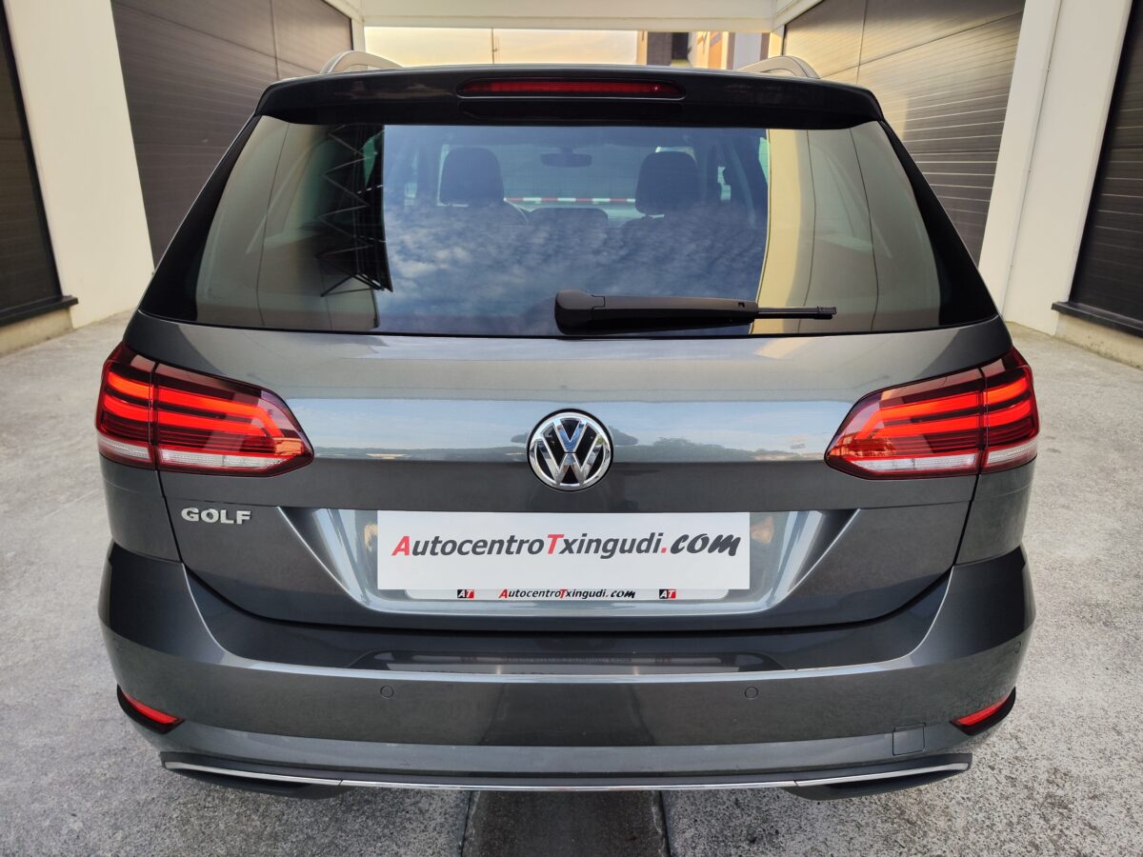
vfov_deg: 58.9
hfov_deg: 73.9
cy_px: 428
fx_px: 759
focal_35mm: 23
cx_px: 572
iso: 50
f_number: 1.69
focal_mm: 7.01
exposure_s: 1/119
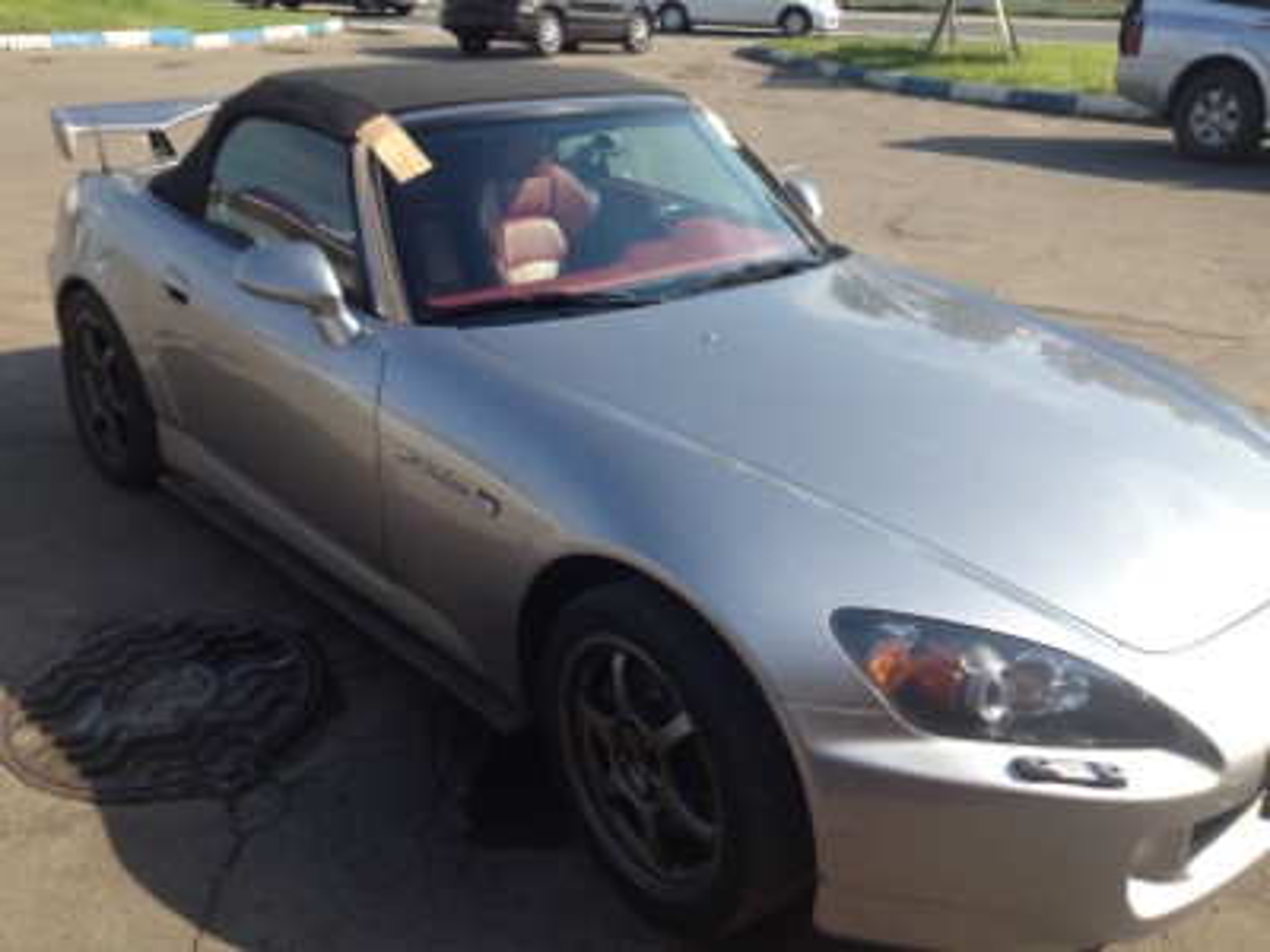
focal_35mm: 35
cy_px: 476
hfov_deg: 52.6
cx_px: 635
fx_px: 1284
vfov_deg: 40.7
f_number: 2.4
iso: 50
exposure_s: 1/756
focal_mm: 4.28
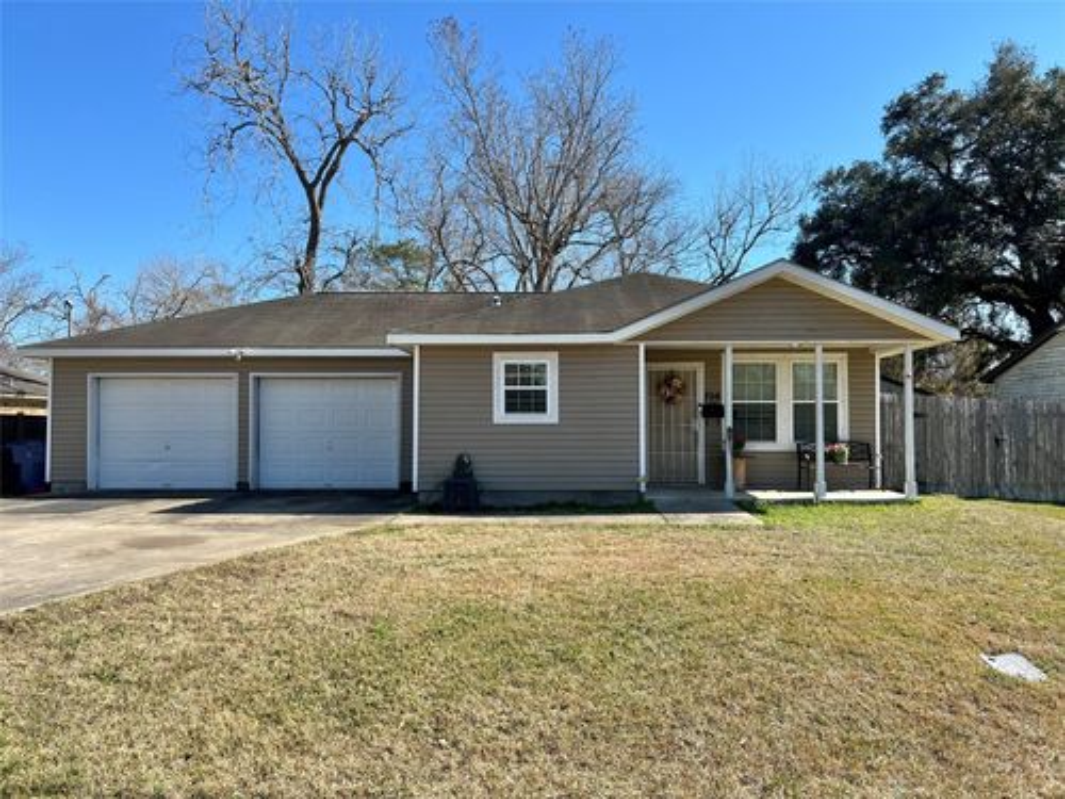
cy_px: 400
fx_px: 800
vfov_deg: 53.1
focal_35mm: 26
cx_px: 532
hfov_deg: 67.3
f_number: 1.5
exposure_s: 1/2762
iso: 50
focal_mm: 5.7
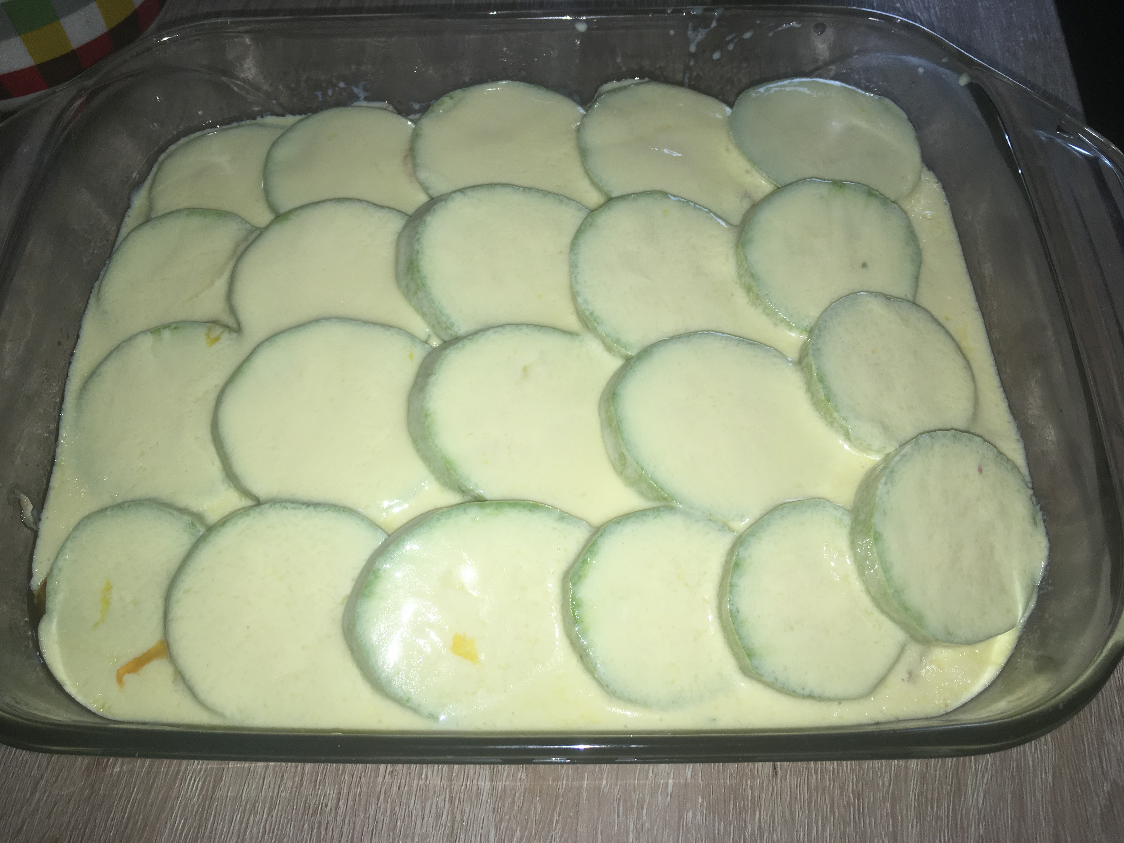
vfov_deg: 48.2
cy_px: 422
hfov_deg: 61.7
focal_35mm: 29
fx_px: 942
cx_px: 562
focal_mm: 4.15
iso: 25
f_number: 2.2
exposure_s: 1/105
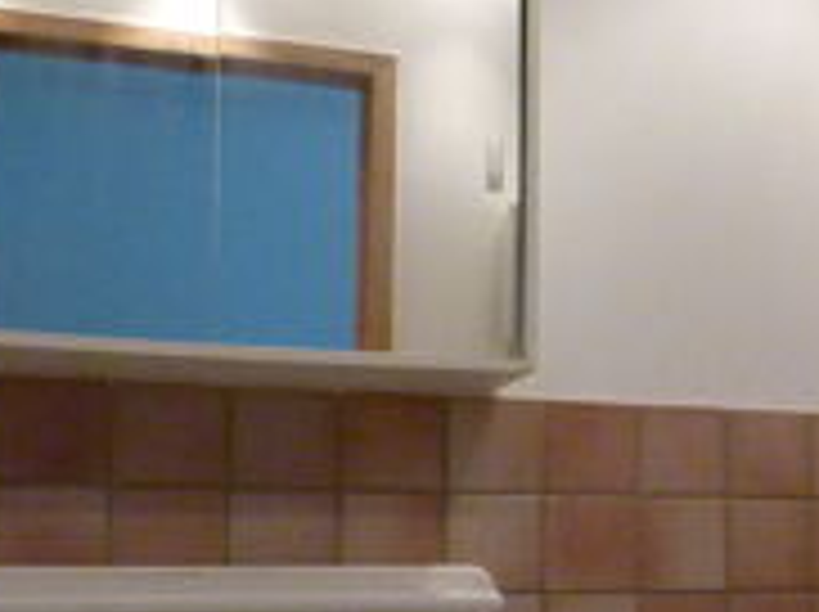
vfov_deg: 22.0
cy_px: 441
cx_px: 868
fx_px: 1559
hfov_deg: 27.3
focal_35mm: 66
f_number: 2.8
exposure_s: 1/60
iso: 400
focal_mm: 4.5
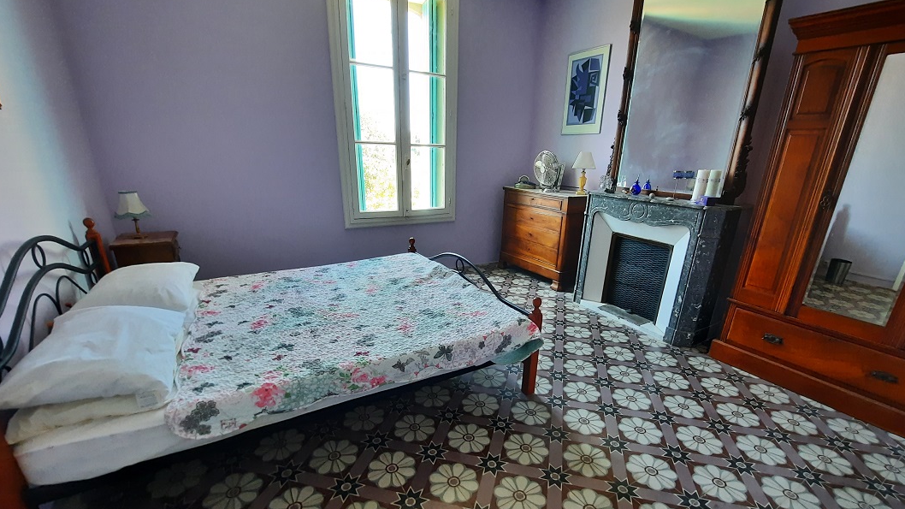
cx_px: 474
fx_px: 360
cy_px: 293
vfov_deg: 70.1
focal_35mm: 15
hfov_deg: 102.9
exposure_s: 1/50
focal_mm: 1.74
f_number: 2.2
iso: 125
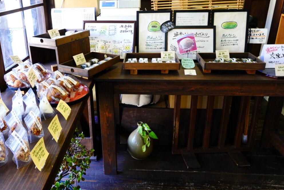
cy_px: 77
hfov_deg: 59.6
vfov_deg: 42.2
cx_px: 110
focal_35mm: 31
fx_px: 245
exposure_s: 1/60
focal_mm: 16
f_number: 5
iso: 800
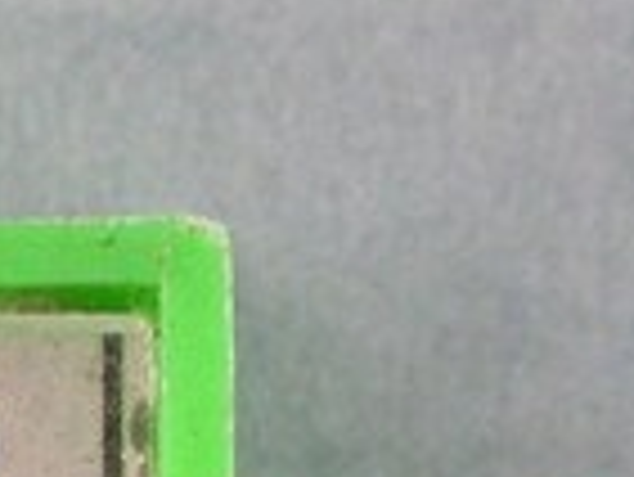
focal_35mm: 654
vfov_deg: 2.3
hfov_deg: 3.0
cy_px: 972
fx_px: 11988
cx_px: -486
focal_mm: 29.9
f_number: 6.2
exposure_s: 1/30
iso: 200
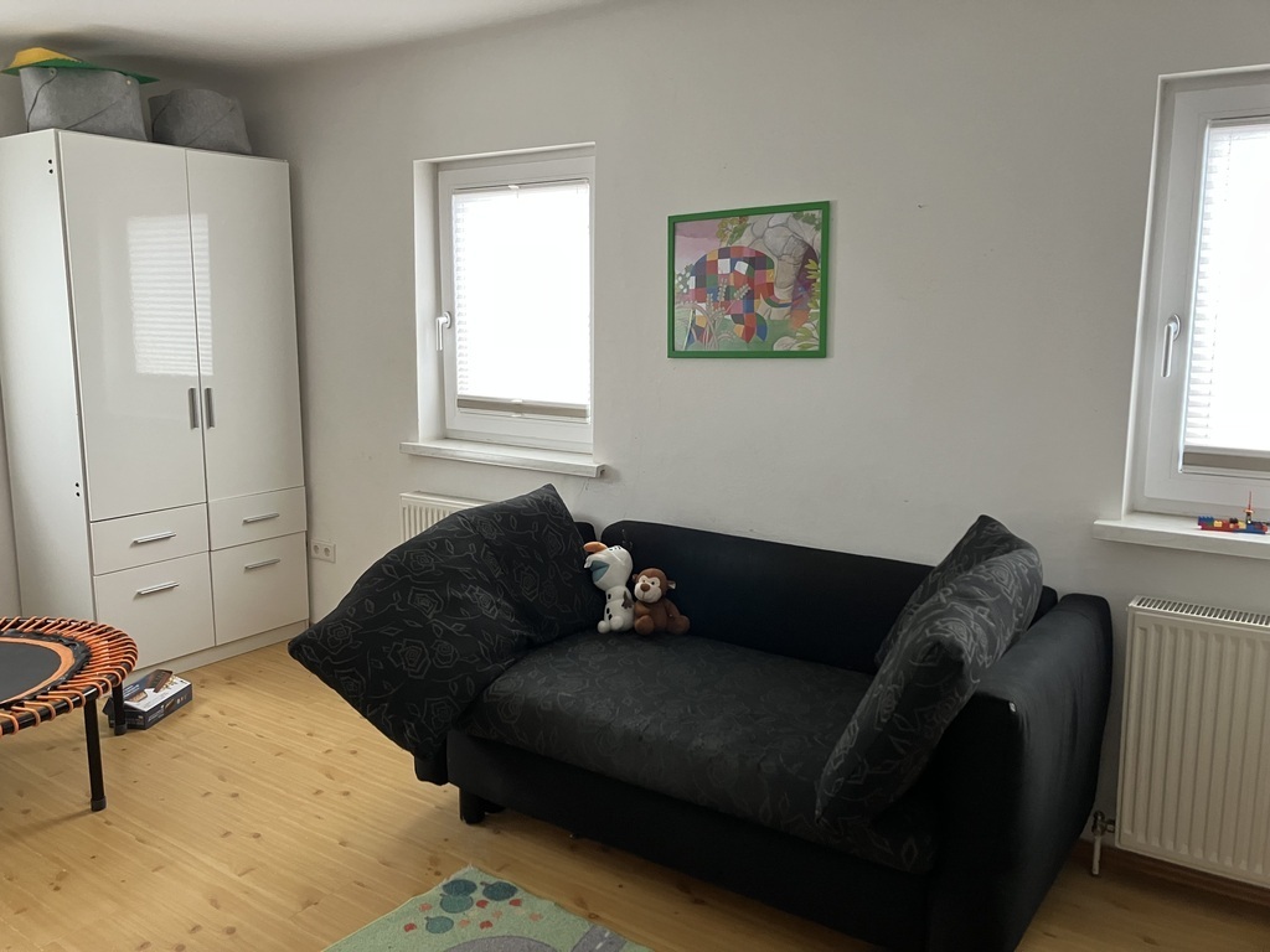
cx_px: 635
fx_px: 1027
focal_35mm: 28
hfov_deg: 63.4
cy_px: 476
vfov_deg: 49.7
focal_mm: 3.99
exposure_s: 1/60
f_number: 1.8
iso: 160
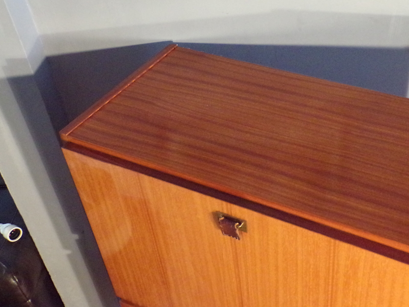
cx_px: 276
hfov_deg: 42.3
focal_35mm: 44
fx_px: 520
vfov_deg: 32.8
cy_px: 171
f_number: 3.2
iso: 800
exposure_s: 1/12
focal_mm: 5.8
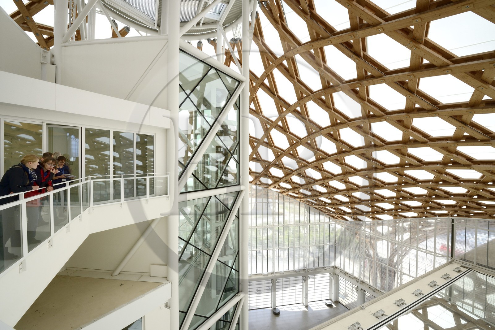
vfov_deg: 81.2
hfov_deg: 104.3
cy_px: 165
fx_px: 192
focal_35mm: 14
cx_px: 248
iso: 800
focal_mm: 14
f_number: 14
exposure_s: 1/250
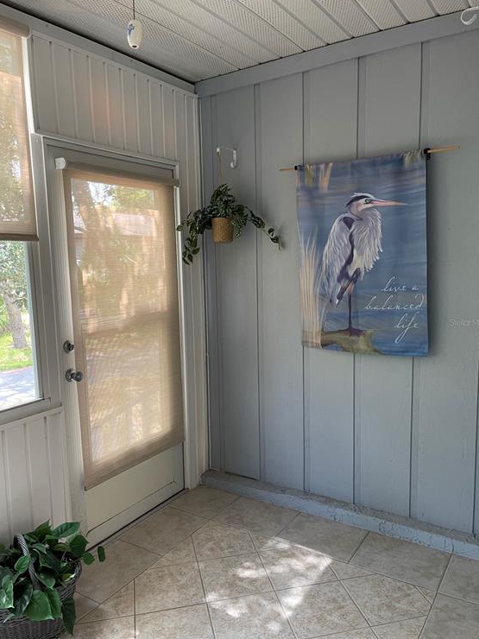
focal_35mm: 27
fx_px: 498
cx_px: 240
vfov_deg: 65.3
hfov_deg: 51.4
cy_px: 322
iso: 125
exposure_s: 1/71
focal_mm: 5.1
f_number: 1.6
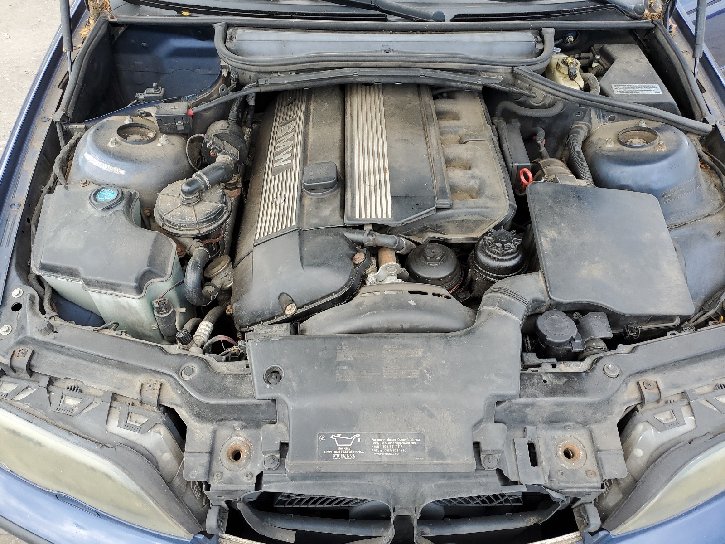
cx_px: 362
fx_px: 545
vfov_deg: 53.1
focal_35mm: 26
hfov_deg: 67.3
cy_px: 272
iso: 50
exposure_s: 1/323
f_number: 1.5
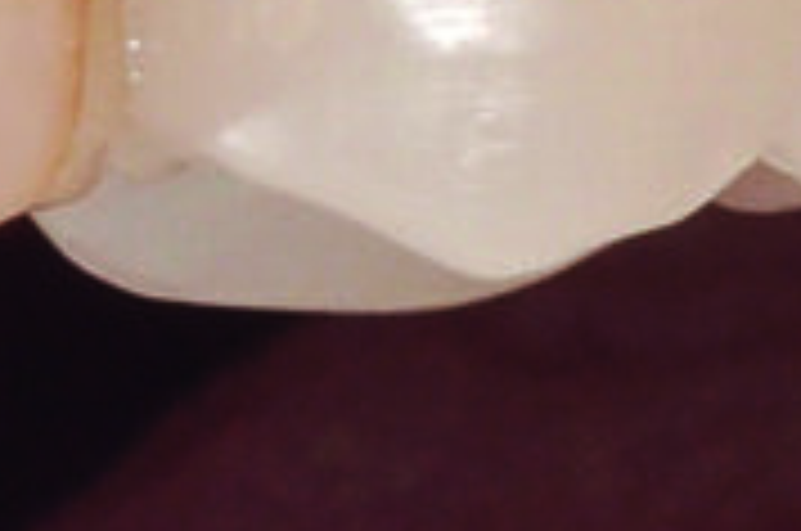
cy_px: -11
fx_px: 10150
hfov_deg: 4.5
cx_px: 416
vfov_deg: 3.0
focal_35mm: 457
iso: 200
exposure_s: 1/125
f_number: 22
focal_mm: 60
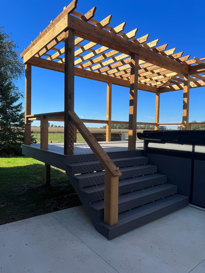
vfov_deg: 71.6
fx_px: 190
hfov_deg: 56.8
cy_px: 136
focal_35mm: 24
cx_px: 102
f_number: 1.78
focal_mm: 6.86
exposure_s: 1/2604
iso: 80
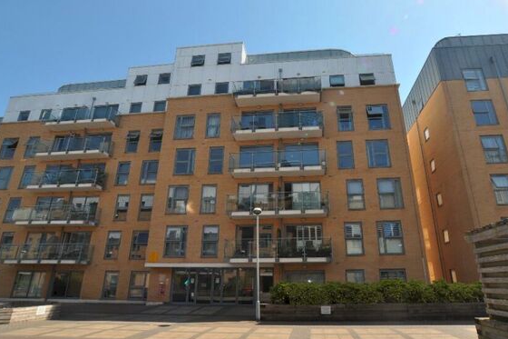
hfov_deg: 82.0
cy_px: 168
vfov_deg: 60.4
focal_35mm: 21
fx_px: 291
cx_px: 277
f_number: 11
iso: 200
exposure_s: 1/200
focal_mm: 11
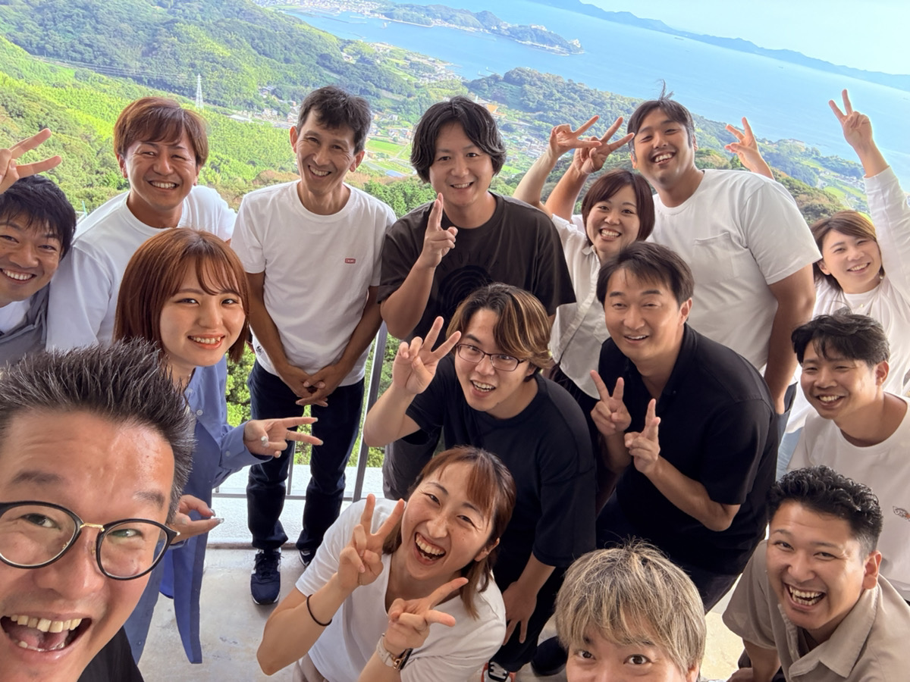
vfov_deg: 58.9
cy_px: 341
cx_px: 455
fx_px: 605
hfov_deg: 73.9
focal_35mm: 23
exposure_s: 1/206
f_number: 1.9
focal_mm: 2.69
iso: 80
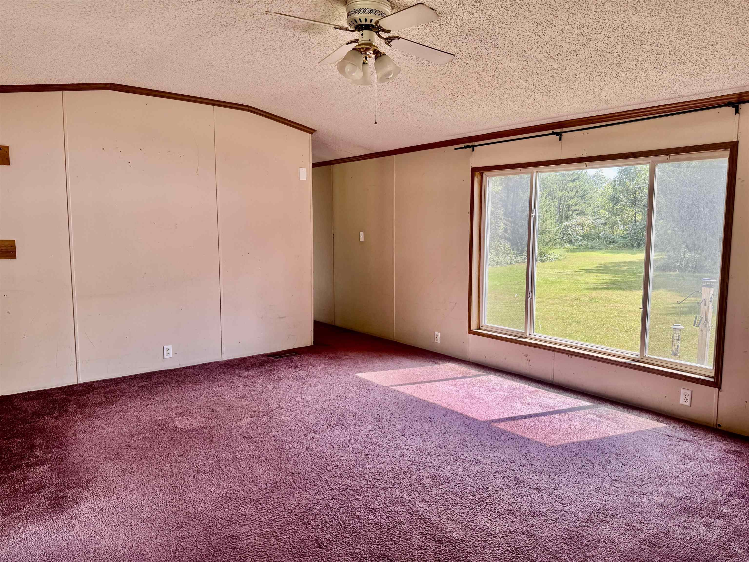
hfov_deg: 71.6
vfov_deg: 56.8
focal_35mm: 24
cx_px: 374
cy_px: 281
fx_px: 519
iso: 80
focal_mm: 6.76
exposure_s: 1/383
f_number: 1.78
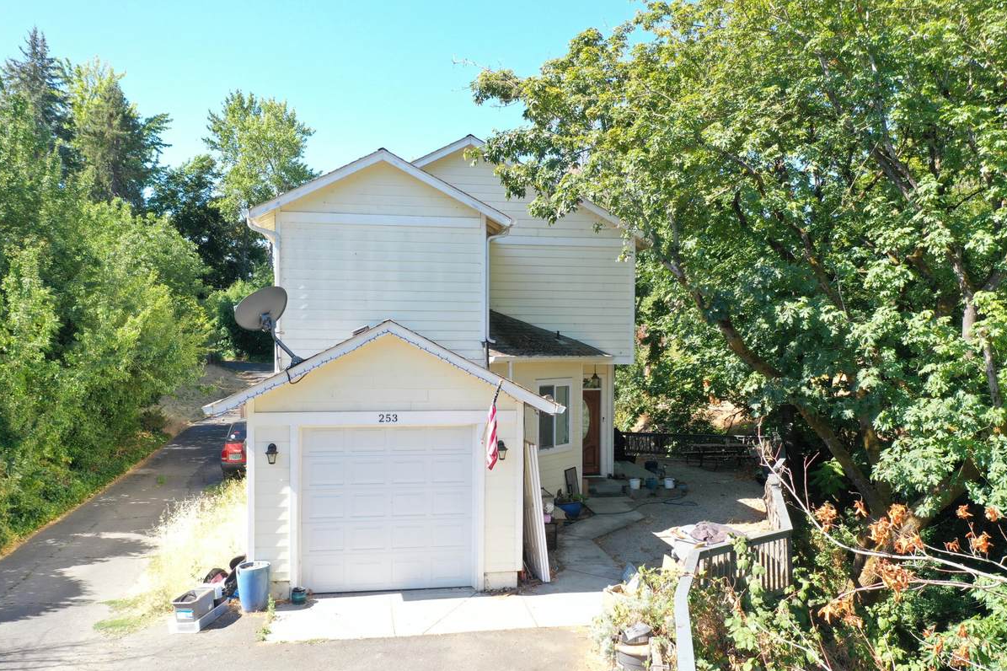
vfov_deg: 43.6
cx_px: 518
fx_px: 839
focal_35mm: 30
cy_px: 359
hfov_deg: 61.9
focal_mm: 10.26
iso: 100
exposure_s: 1/200
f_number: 4.5
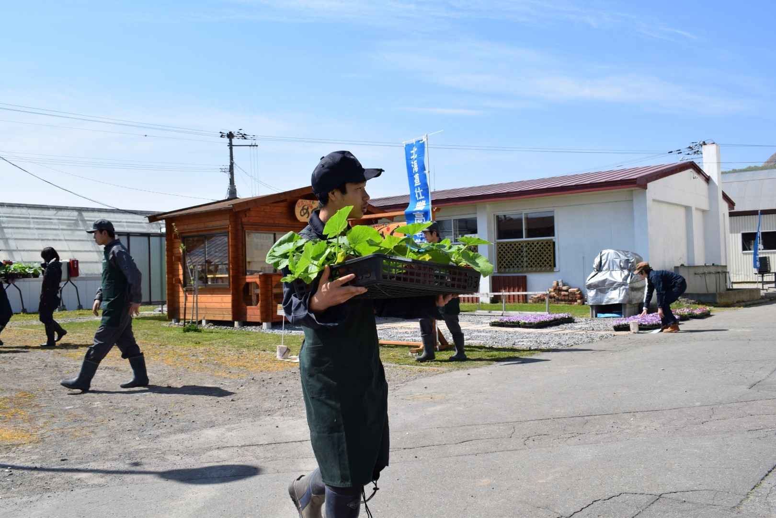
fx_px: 679
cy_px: 259
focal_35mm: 32
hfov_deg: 59.5
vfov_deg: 41.7
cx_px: 388
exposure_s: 1/400
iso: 200
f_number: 10
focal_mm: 21
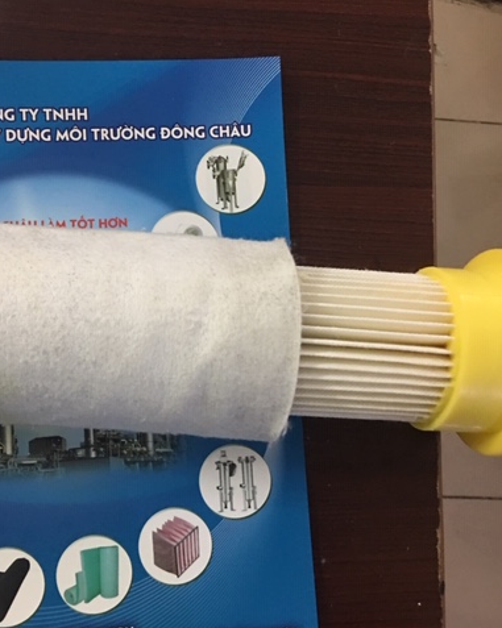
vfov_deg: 48.0
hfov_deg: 38.8
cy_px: 313
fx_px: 706
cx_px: 175
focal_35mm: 38
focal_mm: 4.15
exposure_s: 1/8
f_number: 2.2
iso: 100
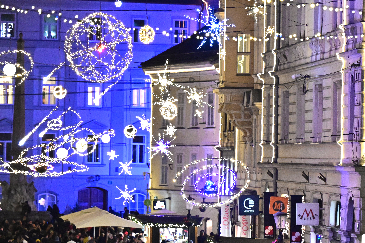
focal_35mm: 303
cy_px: 219
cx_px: 312
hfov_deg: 6.8
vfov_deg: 4.5
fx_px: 3072
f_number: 4
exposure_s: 1/80
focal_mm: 145
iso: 4000
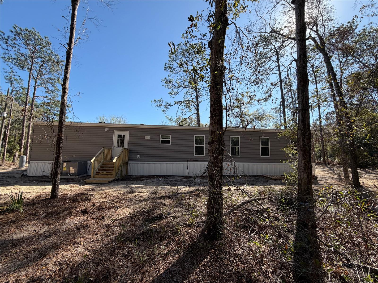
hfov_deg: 102.1
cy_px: 142
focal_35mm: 14
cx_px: 189
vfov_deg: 85.7
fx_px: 153
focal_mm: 2.22
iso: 32
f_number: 2.2
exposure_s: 1/770
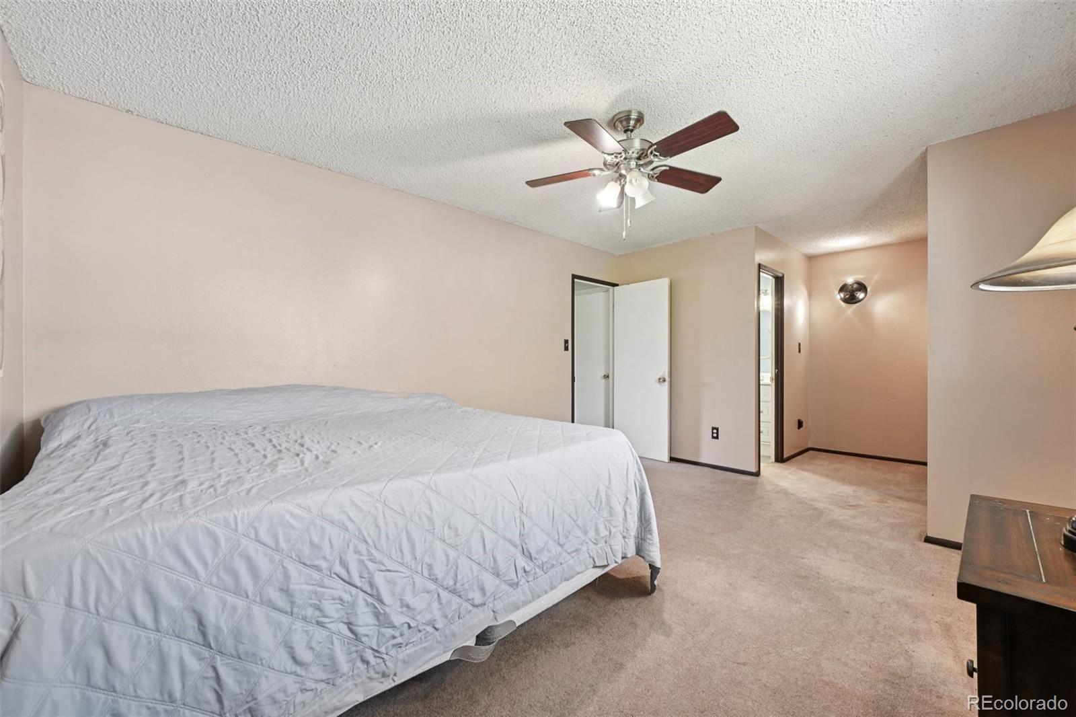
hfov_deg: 104.3
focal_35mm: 14
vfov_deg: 81.2
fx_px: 418
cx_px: 538
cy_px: 358
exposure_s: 1/5
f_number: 11
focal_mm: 14
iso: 400
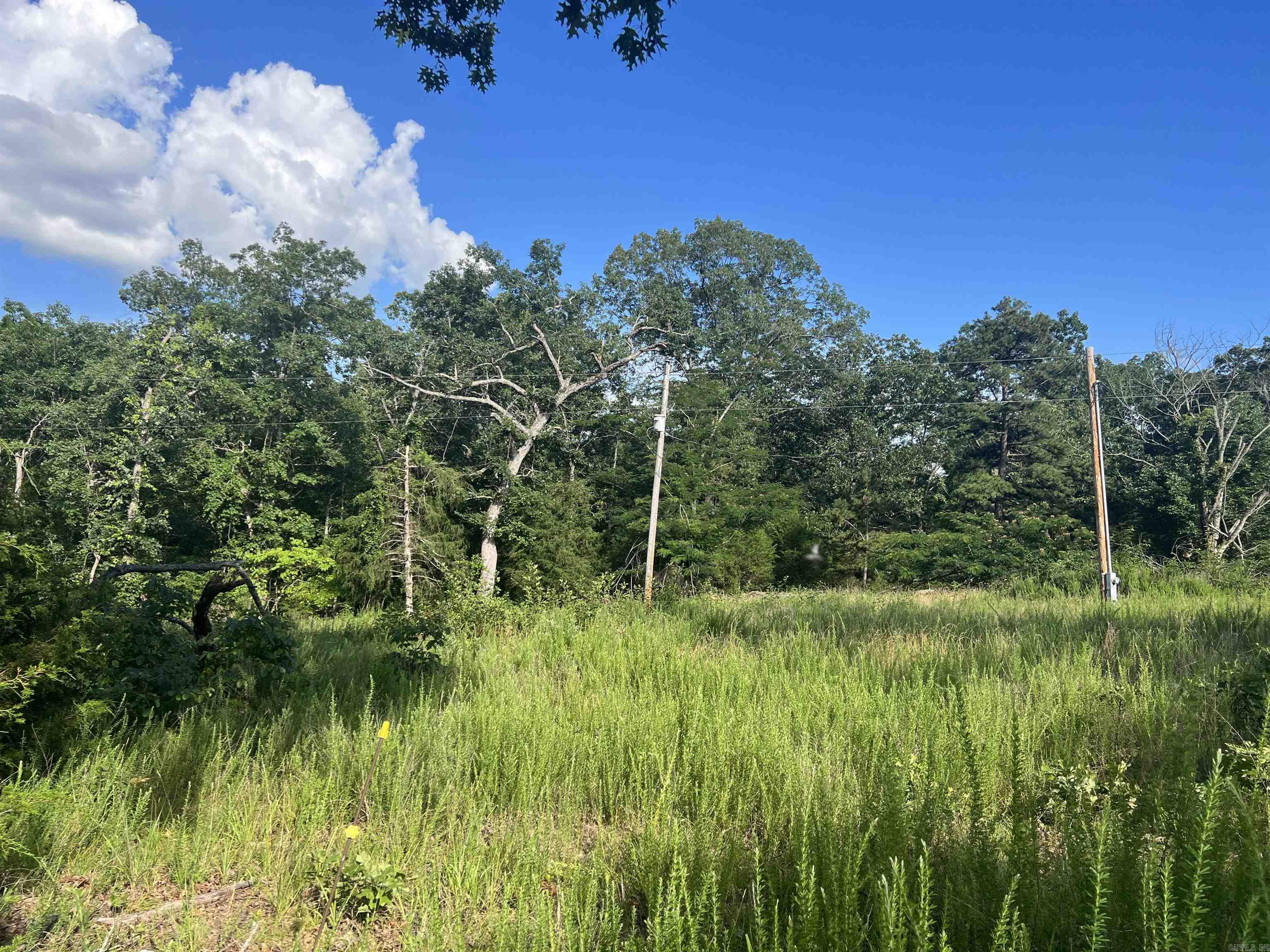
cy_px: 476
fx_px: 954
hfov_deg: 67.3
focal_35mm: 26
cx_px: 635
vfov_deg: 53.1
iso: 50
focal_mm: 5.7
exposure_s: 1/1972
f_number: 1.5
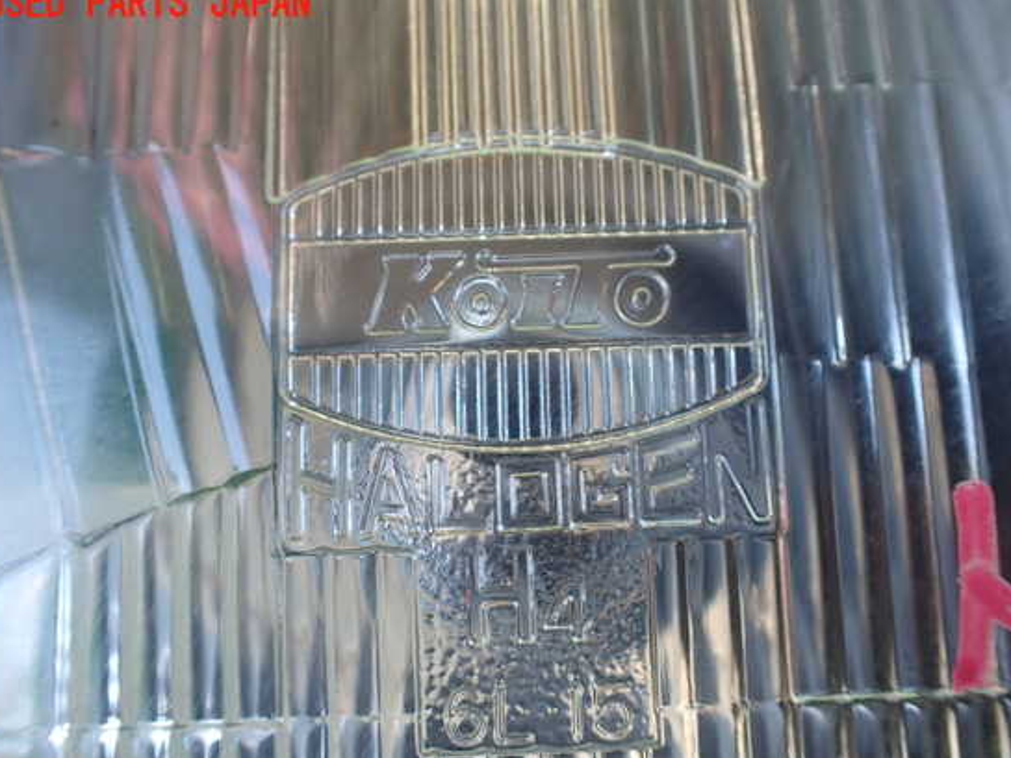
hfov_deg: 55.3
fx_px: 964
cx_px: 531
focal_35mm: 33
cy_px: 398
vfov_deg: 42.9
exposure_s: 1/125
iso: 160
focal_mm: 5.4
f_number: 2.3
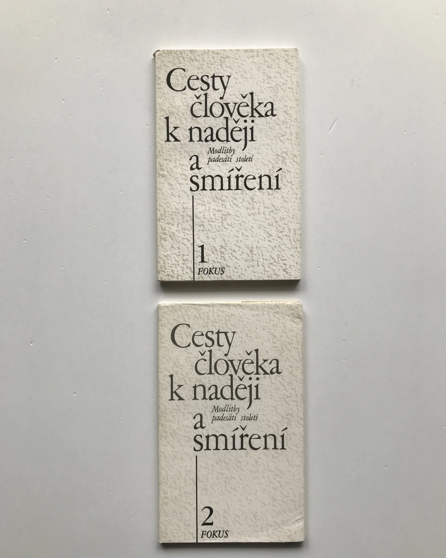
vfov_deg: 58.8
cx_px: 225
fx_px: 495
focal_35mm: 30
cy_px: 286
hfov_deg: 48.5
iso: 32
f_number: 1.8
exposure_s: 1/99
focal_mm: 3.99
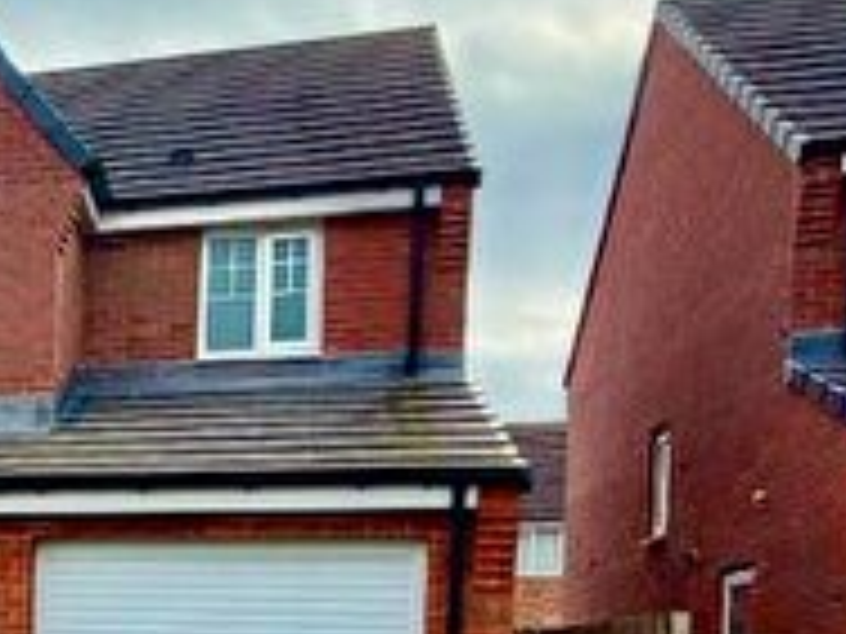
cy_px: 677
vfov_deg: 26.1
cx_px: -176
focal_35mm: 52
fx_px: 1271
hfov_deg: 30.9
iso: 32
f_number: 2.2
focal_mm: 2.22
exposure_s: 1/1017
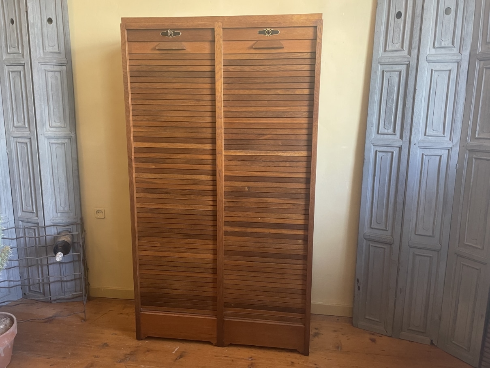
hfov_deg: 67.3
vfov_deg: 53.1
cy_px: 184
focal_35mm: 26
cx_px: 245
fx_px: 368
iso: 320
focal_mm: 4.2
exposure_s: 1/50
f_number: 1.6
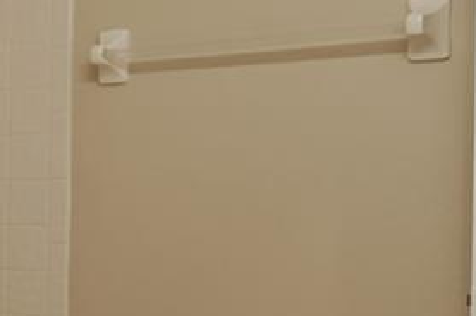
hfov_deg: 17.8
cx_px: -442
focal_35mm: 84
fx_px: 1116
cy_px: 225
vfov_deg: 16.1
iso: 200
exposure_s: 1/5
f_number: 10
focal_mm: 14.6
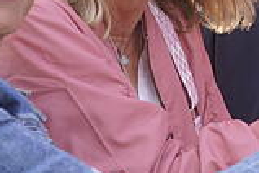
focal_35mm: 165
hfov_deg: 11.9
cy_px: 100
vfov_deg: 8.3
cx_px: 398
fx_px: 1187
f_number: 4
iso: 100
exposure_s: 1/200
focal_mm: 28
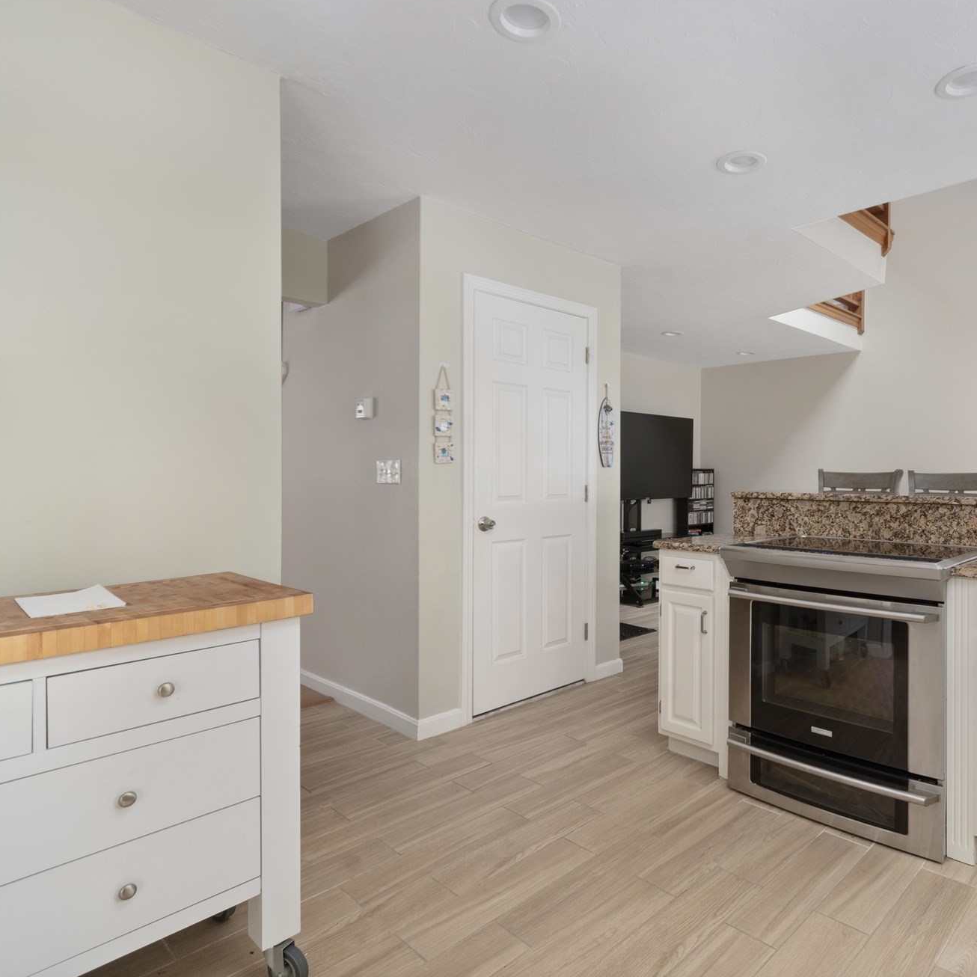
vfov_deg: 74.8
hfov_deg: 73.1
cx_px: 630
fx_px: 639
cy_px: 477
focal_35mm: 20
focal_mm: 10
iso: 400
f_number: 10
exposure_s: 2
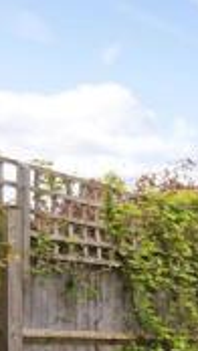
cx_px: 577
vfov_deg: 27.1
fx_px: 662
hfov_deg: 11.3
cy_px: 392
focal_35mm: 71
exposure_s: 1/400
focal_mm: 18
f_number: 8
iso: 400
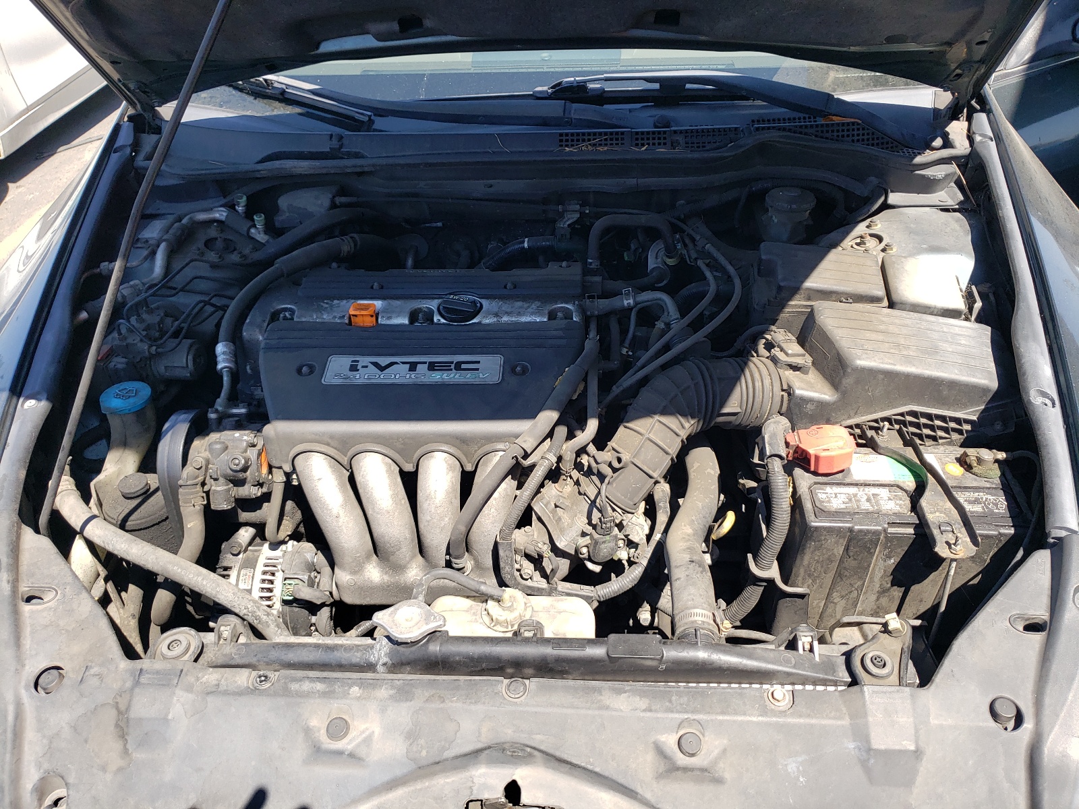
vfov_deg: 53.1
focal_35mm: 26
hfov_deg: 67.3
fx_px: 810
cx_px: 540
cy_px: 404
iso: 50
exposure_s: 1/769
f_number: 1.5
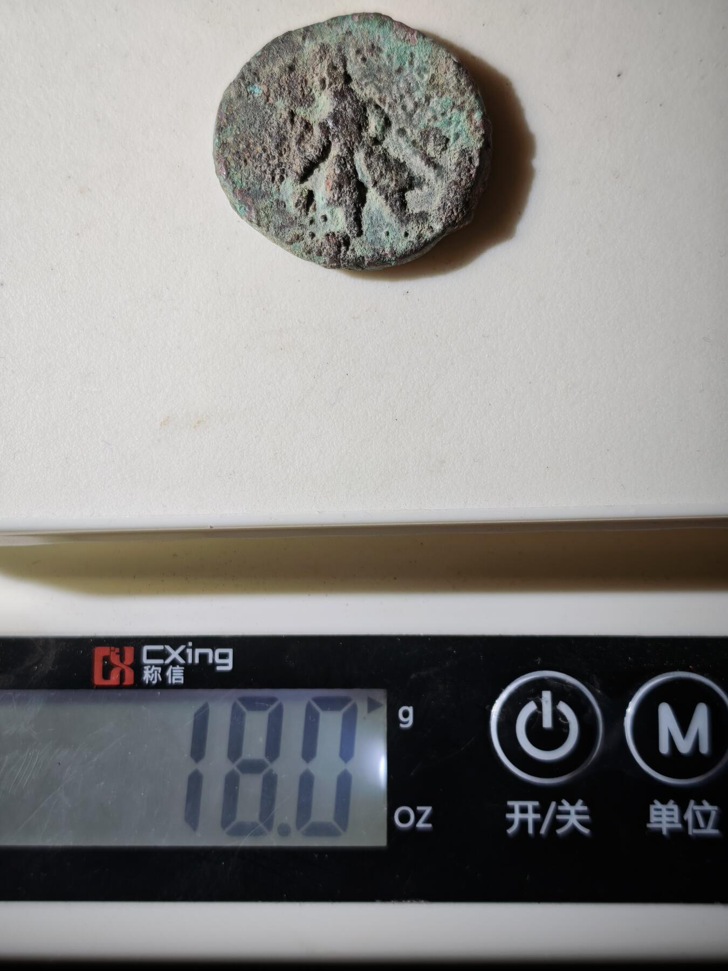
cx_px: 364
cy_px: 486
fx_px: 1402
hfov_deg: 29.1
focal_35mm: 50
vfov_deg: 38.2
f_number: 1.63
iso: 50
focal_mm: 5.85
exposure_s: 1/289
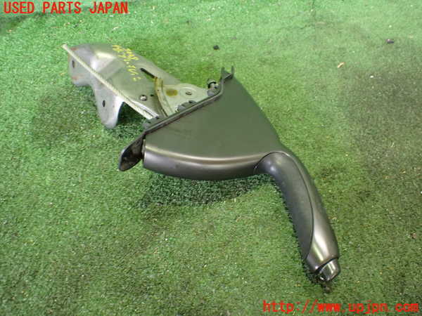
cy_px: 158
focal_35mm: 30
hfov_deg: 60.0
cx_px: 211
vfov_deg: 46.8
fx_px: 366
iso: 800
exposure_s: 1/40
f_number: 2.3
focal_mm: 5.4
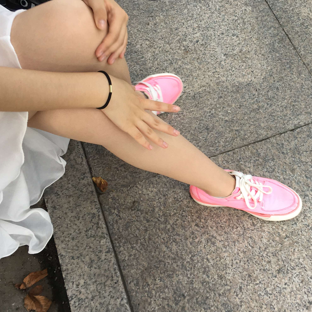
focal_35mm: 52
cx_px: 241
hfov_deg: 32.1
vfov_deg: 32.7
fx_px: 530
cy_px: 132
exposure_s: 1/50
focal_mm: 4.15
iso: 32
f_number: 2.2
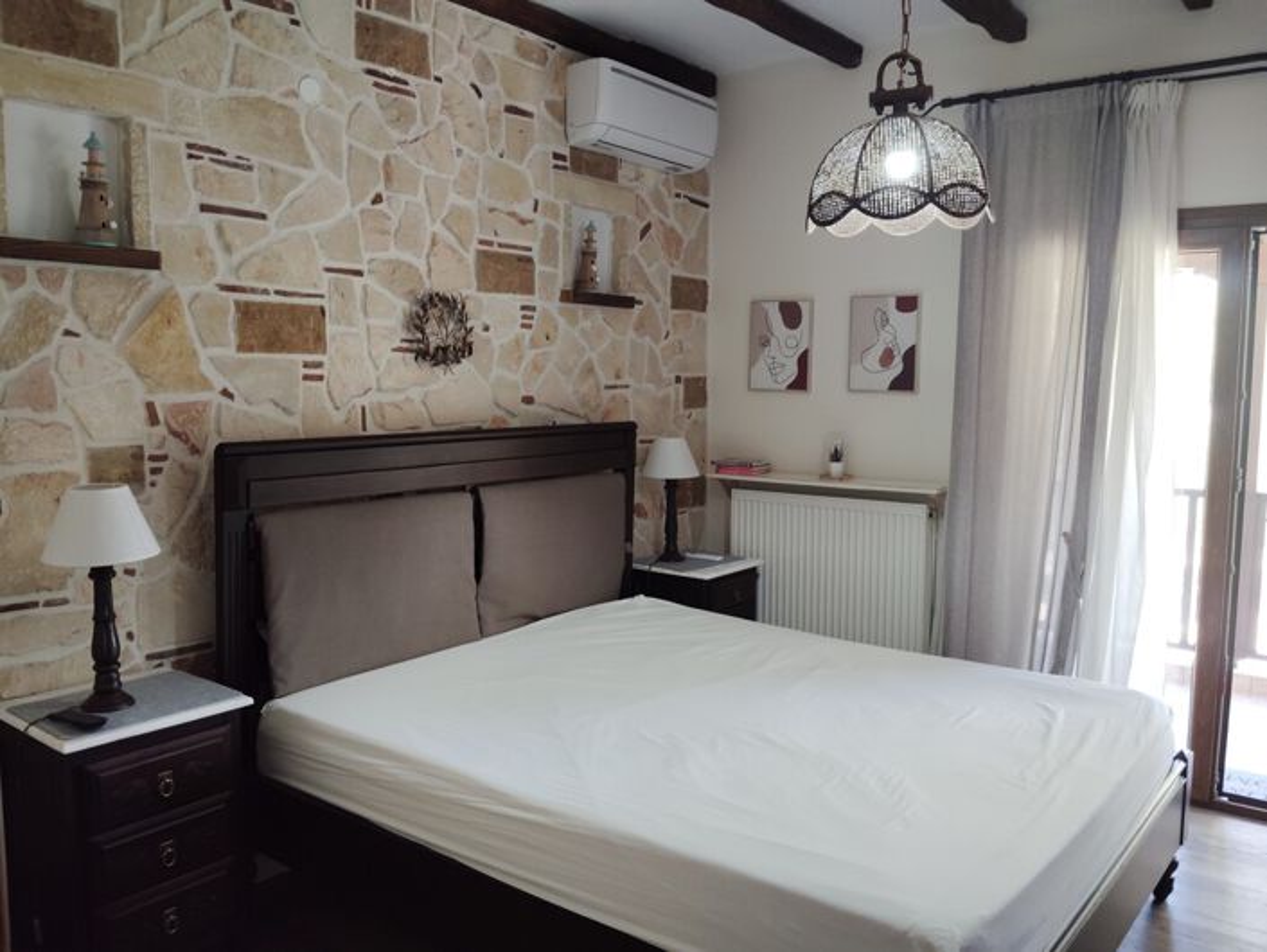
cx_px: 634
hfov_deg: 63.4
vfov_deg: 49.8
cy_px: 476
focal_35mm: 28
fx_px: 1026
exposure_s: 1/50
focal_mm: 4.22
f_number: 1.8
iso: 620
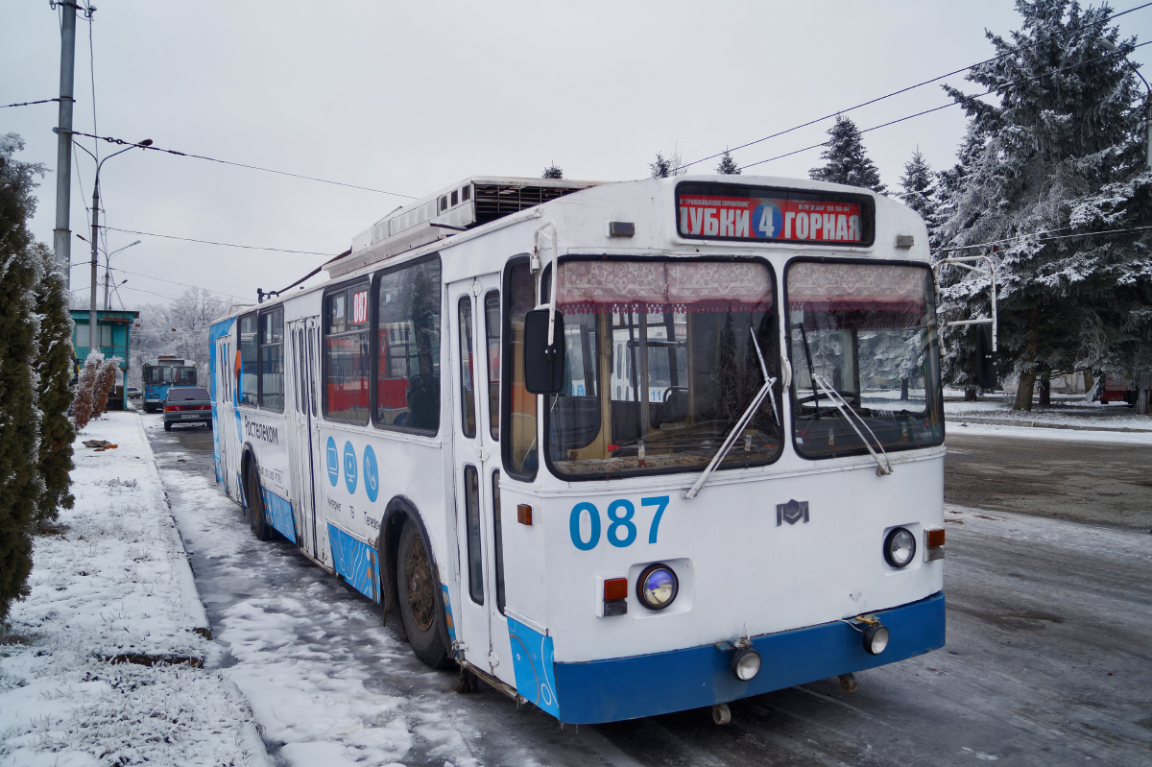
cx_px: 576
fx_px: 960
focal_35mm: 30
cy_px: 384
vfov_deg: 43.6
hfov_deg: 62.0
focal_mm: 20
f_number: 5
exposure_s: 1/500
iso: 100
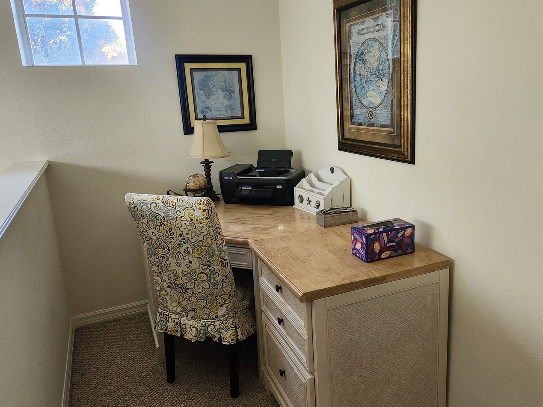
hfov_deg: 61.3
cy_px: 201
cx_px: 314
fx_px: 455
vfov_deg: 48.2
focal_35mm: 29
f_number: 1.8
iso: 320
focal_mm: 5.4
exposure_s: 1/120
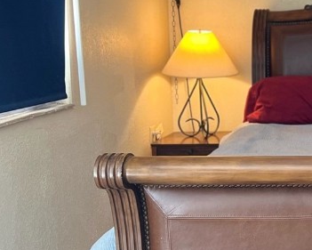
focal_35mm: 74
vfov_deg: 20.7
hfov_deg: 23.3
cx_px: 384
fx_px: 684
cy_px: 119
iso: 125
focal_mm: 5.7
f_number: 1.5
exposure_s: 1/65
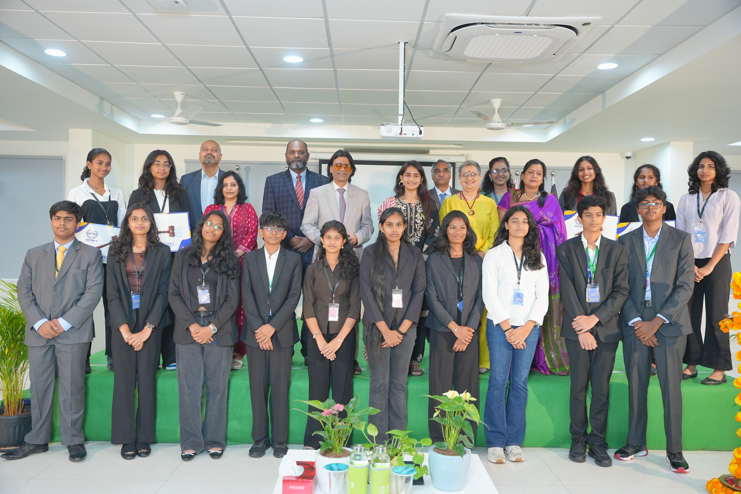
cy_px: 247
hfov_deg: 59.8
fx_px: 644
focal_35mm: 31
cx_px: 370
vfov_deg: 42.0
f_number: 4
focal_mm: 31.3
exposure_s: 1/125
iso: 800
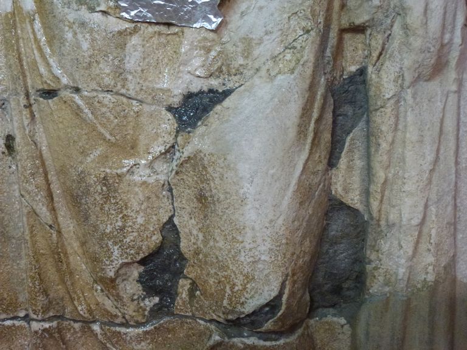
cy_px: 175
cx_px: 234
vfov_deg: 29.7
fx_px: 661
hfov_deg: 38.9
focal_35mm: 49
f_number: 4.1
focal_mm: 8.7
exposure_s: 1/30
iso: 400
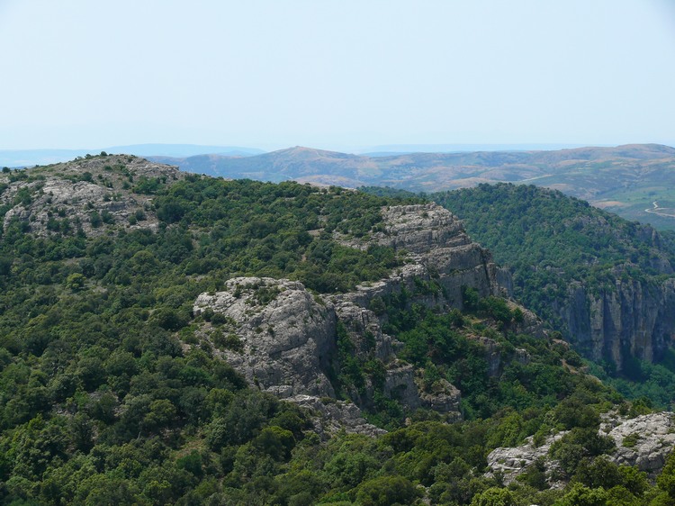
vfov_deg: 18.2
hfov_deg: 24.1
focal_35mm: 81
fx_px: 1579
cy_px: 253
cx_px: 338
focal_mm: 17.1
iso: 100
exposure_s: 1/250
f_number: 4.5
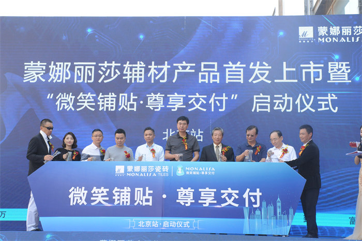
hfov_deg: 39.6
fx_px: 502
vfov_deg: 26.9
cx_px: 181
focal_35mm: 50
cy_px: 120
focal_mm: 50
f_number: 10
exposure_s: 1/400
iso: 3200
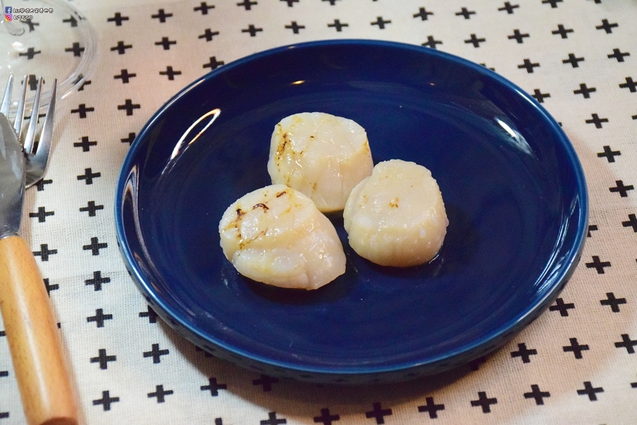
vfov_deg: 13.0
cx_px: 318
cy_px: 212
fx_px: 1858
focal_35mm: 105
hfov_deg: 19.5
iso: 12800
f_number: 8
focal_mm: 70
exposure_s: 1/1000
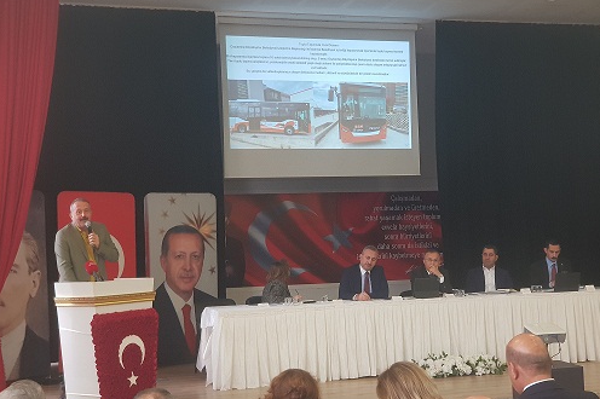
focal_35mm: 55
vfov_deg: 24.6
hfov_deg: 36.3
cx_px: 304
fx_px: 916
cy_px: 179
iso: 200
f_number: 2.4
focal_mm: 6
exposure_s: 1/20
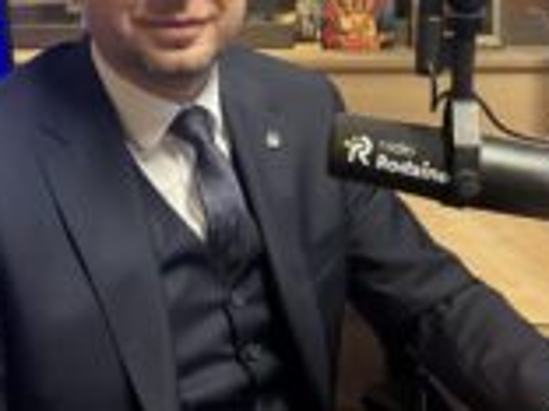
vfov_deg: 24.4
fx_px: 936
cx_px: 266
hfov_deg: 32.7
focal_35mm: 59
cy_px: 74
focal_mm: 5.7
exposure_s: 1/50
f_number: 1.5
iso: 250
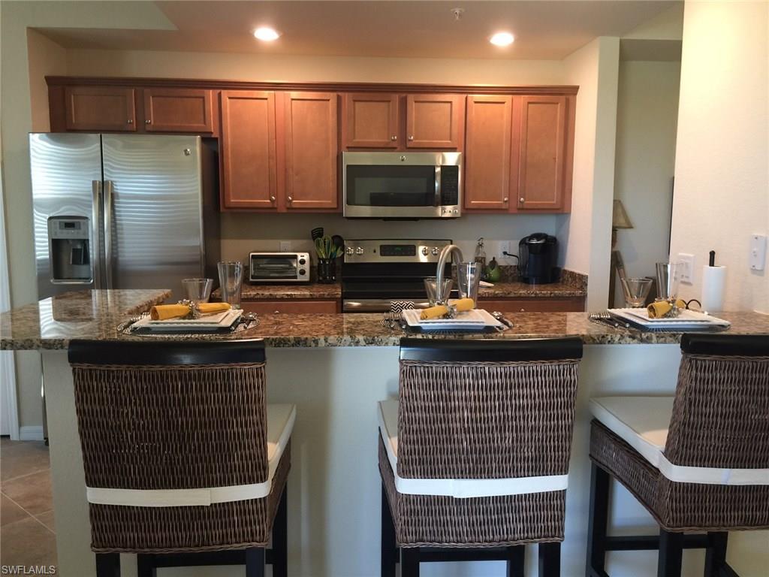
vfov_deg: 48.2
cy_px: 288
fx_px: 644
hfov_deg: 61.7
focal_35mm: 29
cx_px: 384
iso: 40
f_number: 2.2
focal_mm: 4.15
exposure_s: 1/15
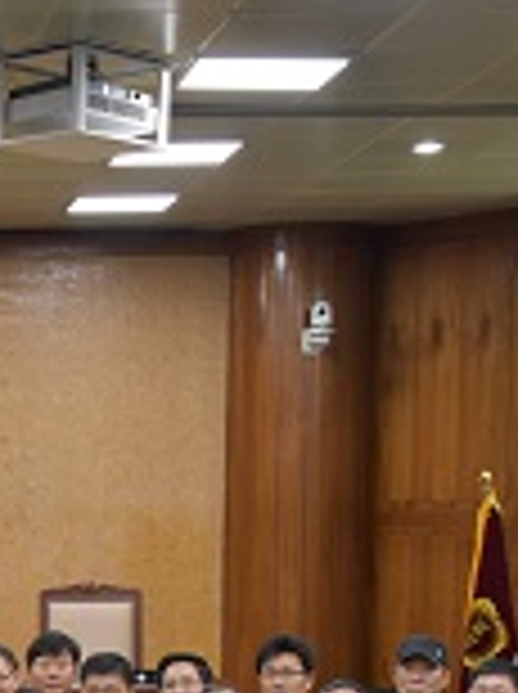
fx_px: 2001
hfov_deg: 13.9
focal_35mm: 100
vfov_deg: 19.1
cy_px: 709
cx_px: -230
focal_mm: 32
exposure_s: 1/60
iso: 2800
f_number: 8
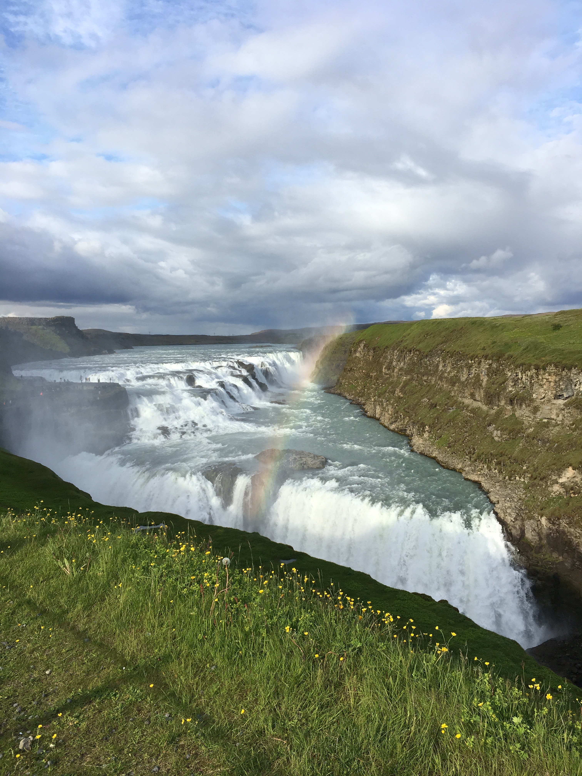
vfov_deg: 61.7
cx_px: 291
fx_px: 650
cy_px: 388
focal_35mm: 29
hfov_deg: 48.2
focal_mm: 4.15
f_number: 2.2
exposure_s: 1/1054
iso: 25
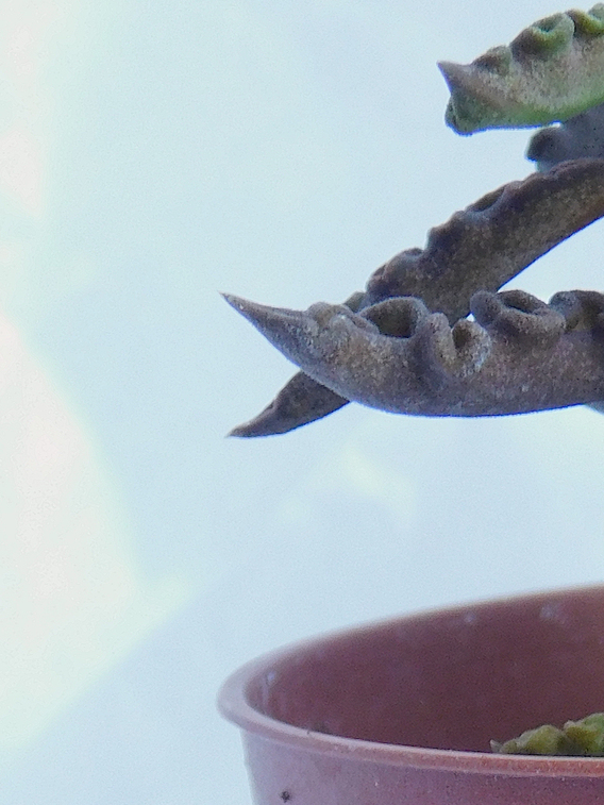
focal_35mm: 277
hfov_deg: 5.3
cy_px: 874
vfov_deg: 7.1
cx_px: 772
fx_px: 6443
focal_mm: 16.1
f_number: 4.5
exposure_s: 1/60
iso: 200
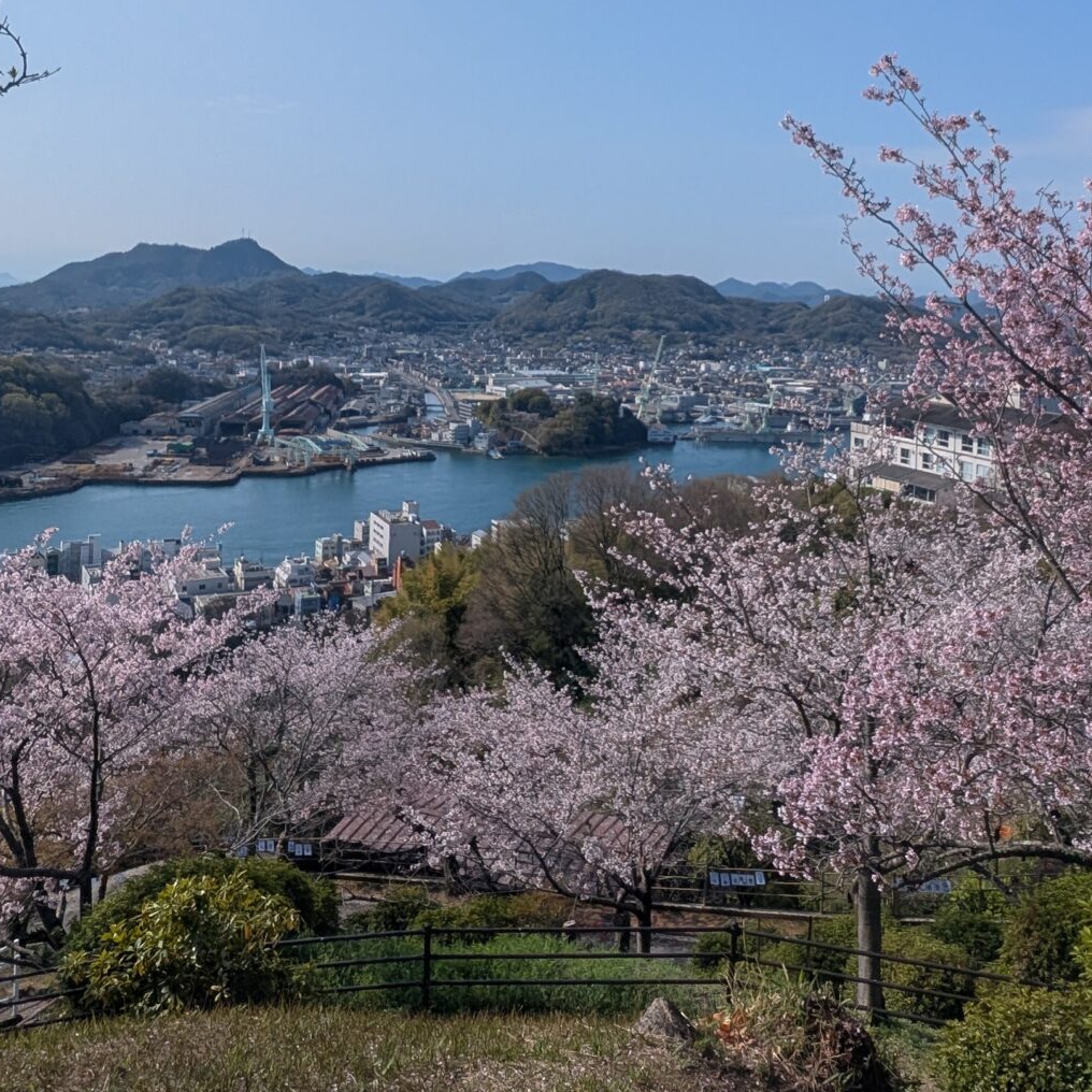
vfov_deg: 53.4
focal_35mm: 29
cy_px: 291
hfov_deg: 55.6
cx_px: 575
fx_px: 1035
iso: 46
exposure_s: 1/3344
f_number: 2.2
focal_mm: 1.95
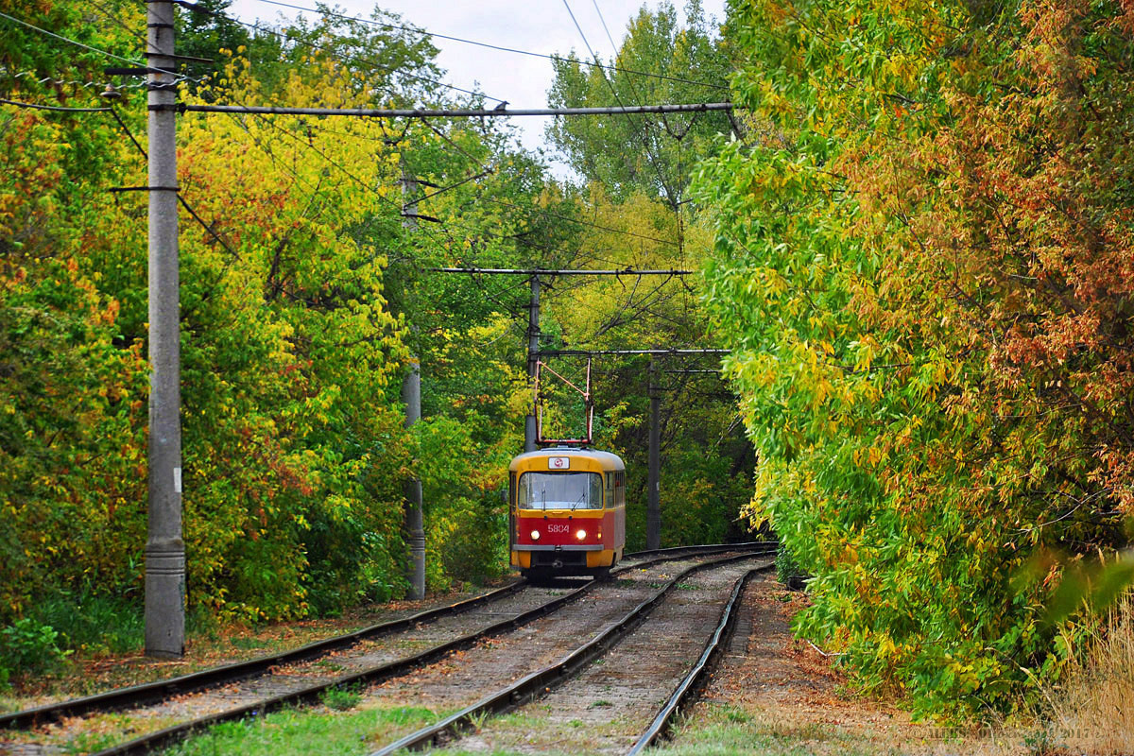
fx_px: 4961
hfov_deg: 13.0
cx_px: 567
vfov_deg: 8.7
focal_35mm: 158
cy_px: 378
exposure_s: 1/250
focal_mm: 105
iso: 200
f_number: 5.6
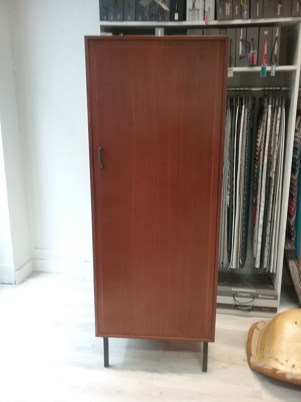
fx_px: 359
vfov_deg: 58.4
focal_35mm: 31
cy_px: 201
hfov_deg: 45.4
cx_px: 150
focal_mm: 3.3
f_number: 2.2
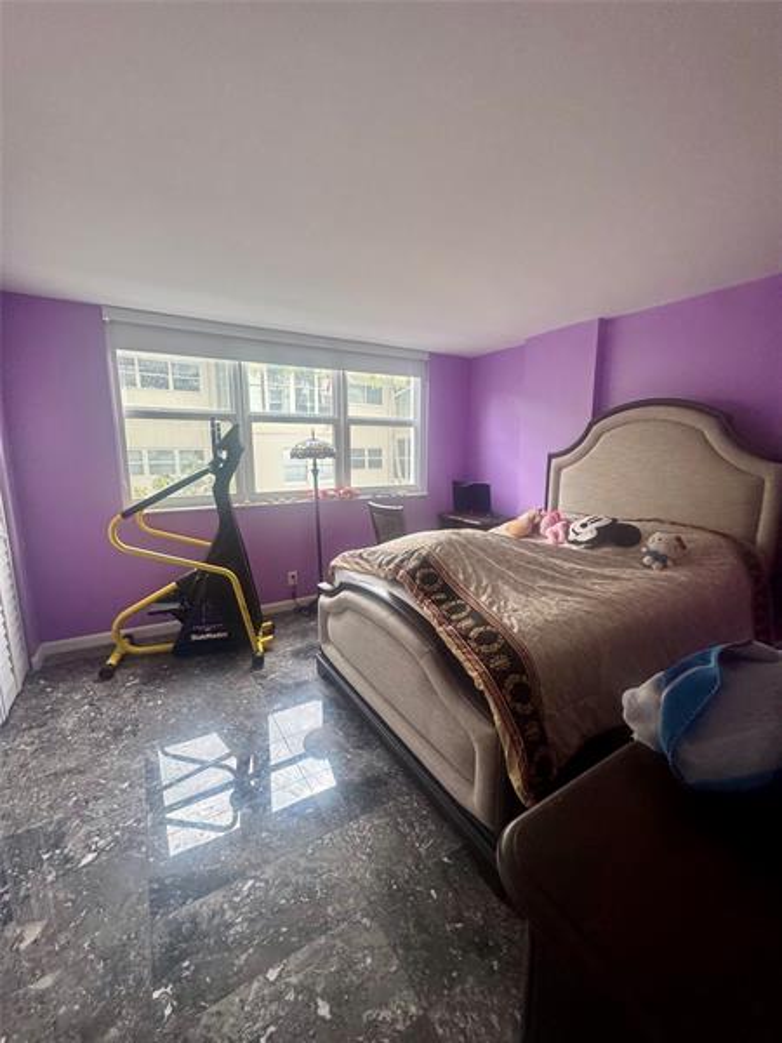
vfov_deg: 102.1
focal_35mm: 14
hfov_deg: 85.7
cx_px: 391
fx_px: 422
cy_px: 522
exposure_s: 1/99
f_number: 2.2
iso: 320
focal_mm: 2.22
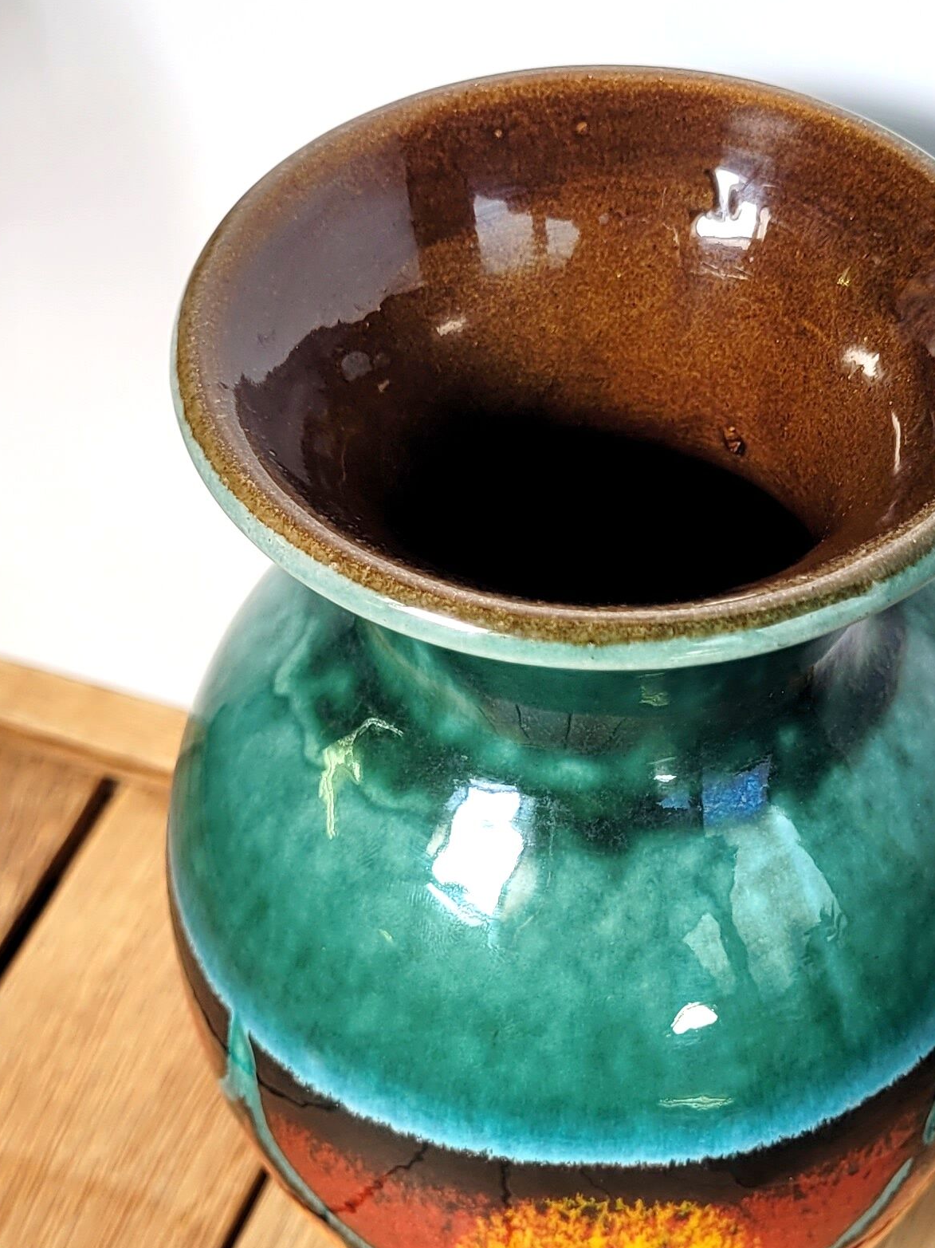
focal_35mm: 67
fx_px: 2414
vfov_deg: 29.0
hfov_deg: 21.8
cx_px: 620
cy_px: 616
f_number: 1.8
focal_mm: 5.4
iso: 40
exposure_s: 1/161
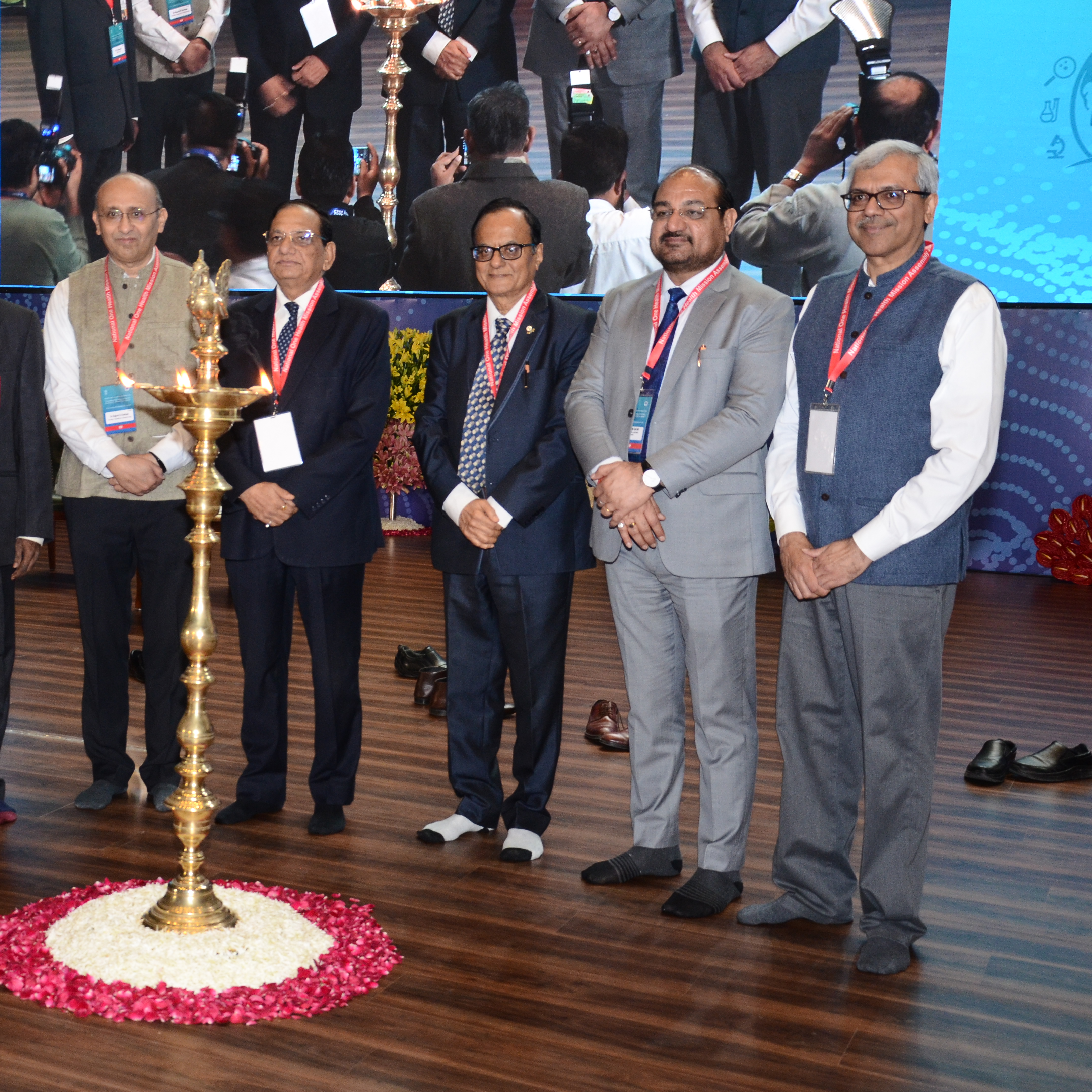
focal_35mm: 50
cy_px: 546
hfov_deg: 33.6
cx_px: 337
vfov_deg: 34.0
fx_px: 1785
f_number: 4
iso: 1000
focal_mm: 26
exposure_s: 1/125
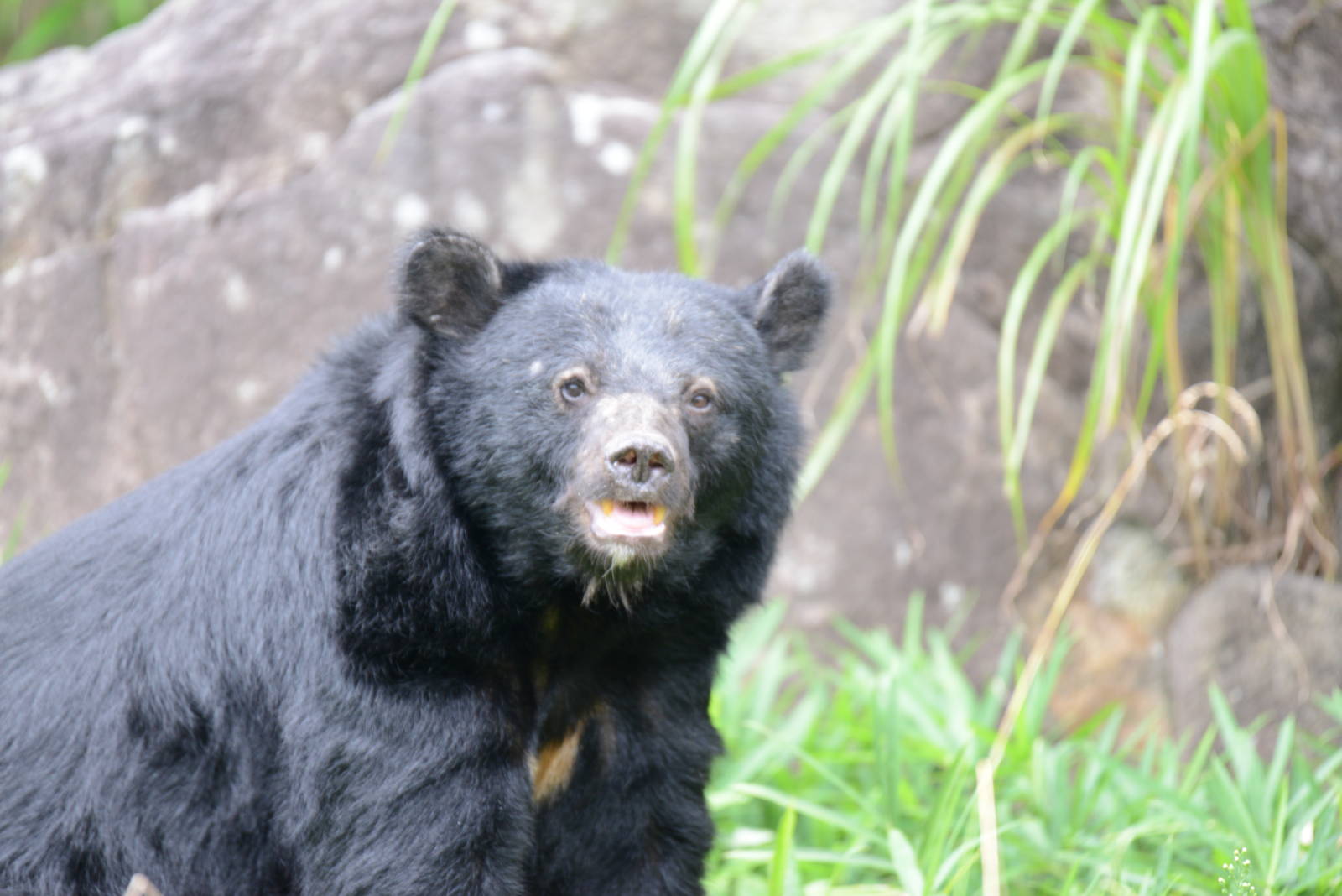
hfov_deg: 3.4
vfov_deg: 2.3
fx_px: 22374
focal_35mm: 600
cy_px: 448
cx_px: 671
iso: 1000
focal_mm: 600
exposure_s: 1/20
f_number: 6.3
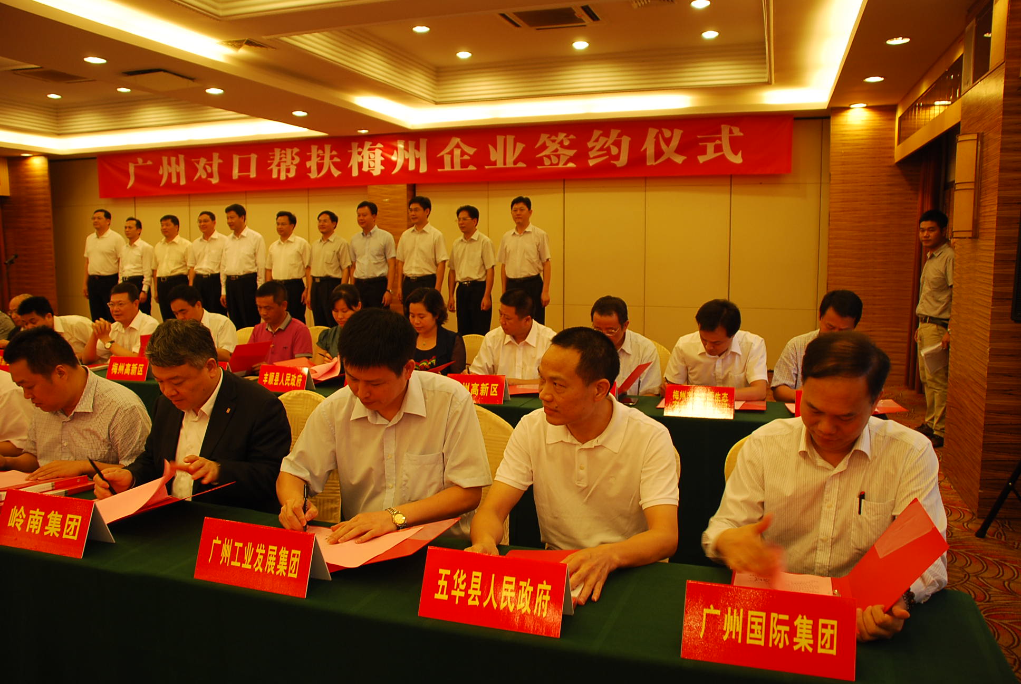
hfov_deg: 61.9
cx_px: 510
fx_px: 852
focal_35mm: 30
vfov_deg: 43.7
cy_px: 342
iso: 280
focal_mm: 20
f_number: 3.8
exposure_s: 1/30
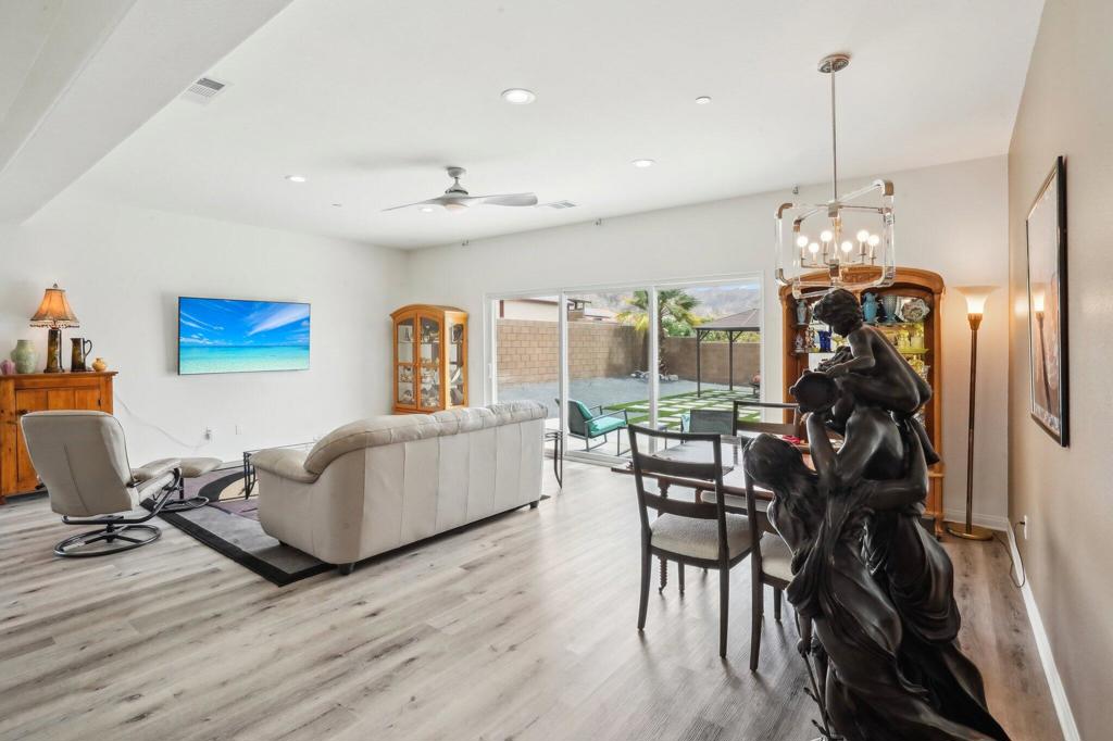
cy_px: 370
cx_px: 556
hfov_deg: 96.8
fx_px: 494
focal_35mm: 16
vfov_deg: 73.7
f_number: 16
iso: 3200
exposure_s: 1/350
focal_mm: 16
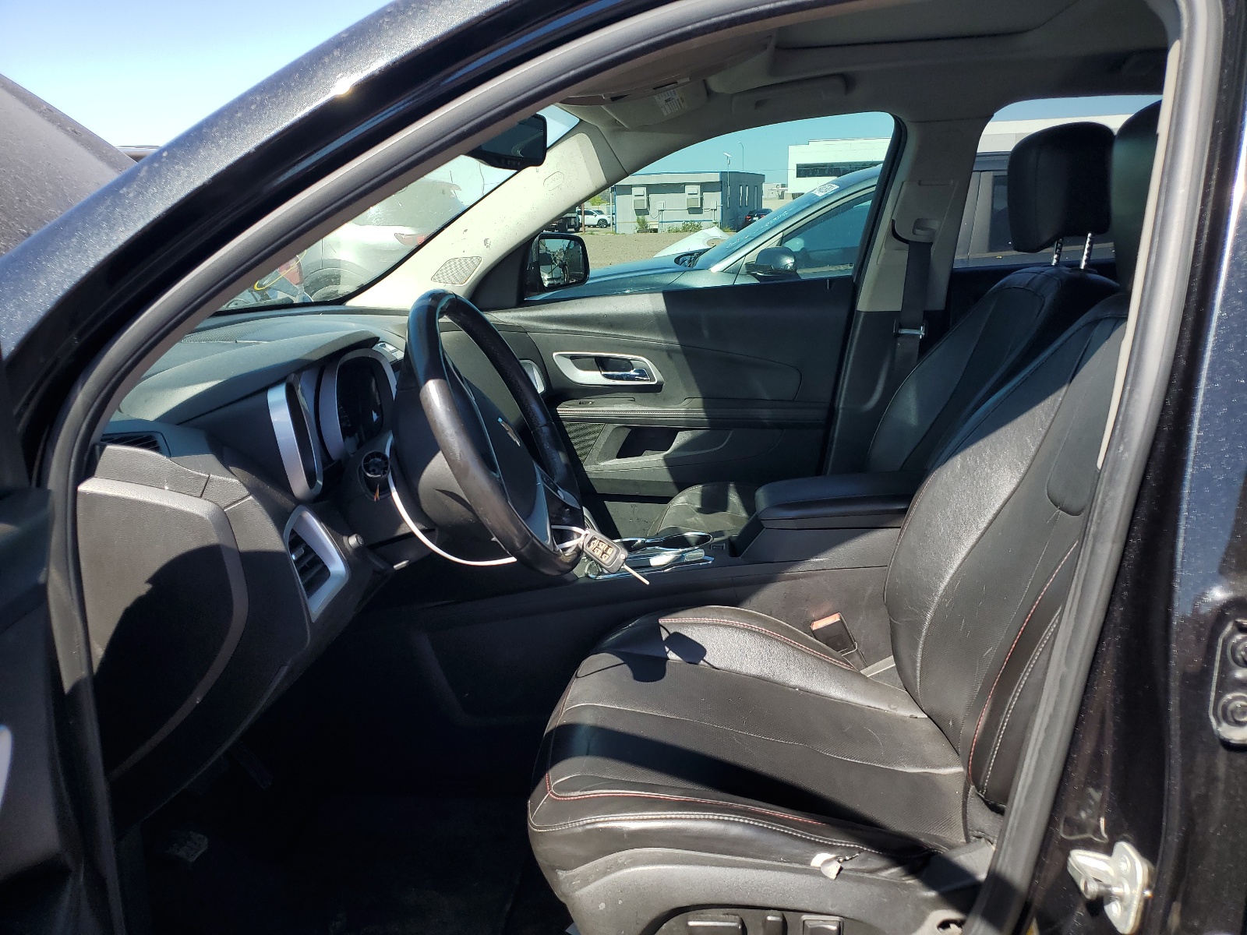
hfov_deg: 67.3
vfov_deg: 53.1
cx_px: 624
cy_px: 468
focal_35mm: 26
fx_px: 937
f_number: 1.5
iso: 50
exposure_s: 1/1111
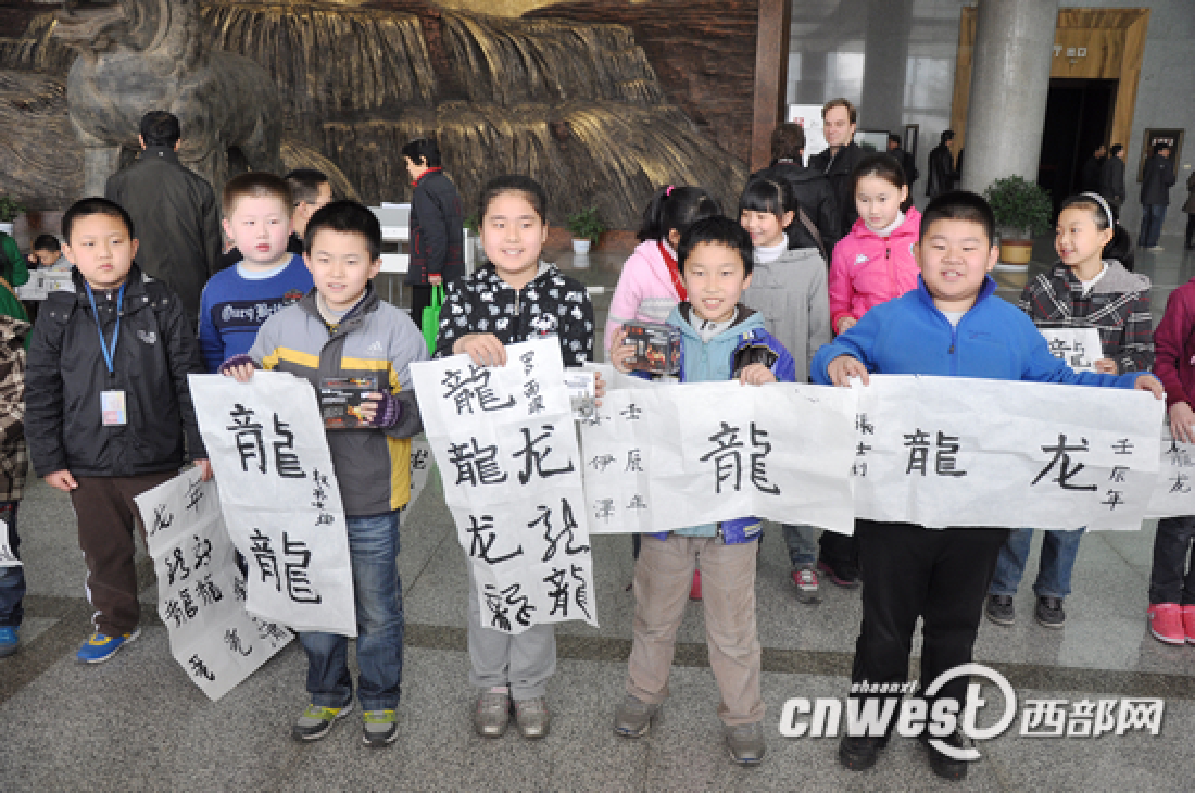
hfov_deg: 59.6
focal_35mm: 32
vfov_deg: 41.6
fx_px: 1044
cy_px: 396
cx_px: 598
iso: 400
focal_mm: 21
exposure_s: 1/80
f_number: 4.5
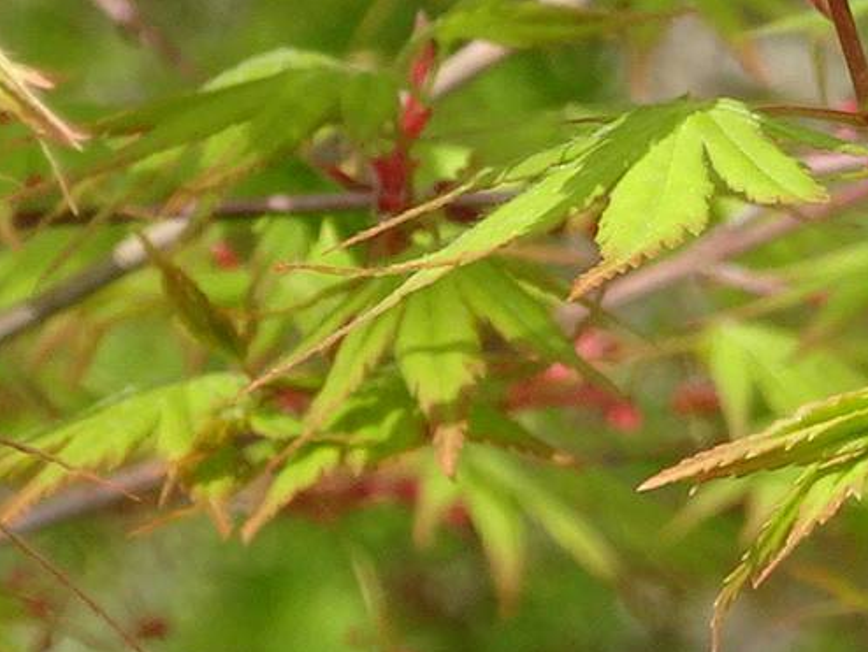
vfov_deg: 2.1
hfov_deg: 2.8
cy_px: -234
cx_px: 1334
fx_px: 17762
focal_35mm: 708
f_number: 5.6
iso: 80
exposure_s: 1/160
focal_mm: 23.1
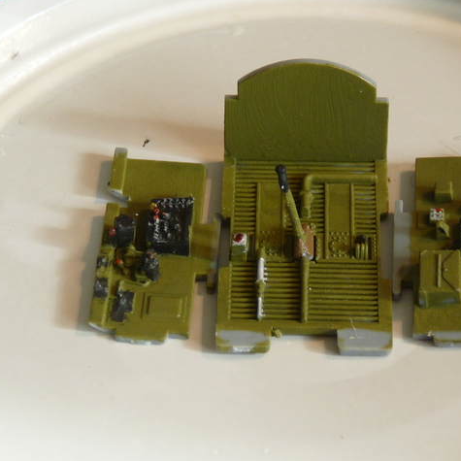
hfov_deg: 12.7
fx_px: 2064
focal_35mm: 137
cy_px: 231
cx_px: 303
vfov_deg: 12.7
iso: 100
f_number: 3.4
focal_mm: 11.5
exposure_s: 1/40
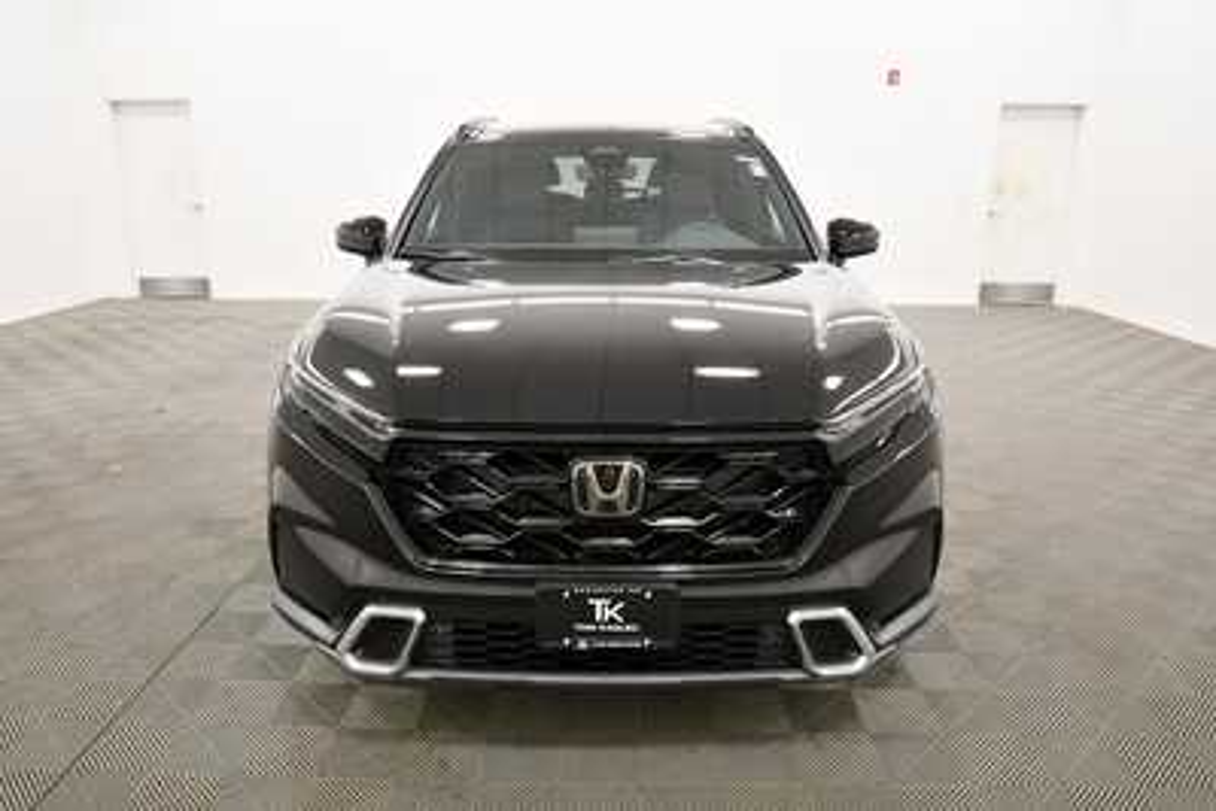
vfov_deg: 48.0
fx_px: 912
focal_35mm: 27
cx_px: 608
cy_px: 406
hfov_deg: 67.4
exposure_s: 1/125
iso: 1400
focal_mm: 18
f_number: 5.3
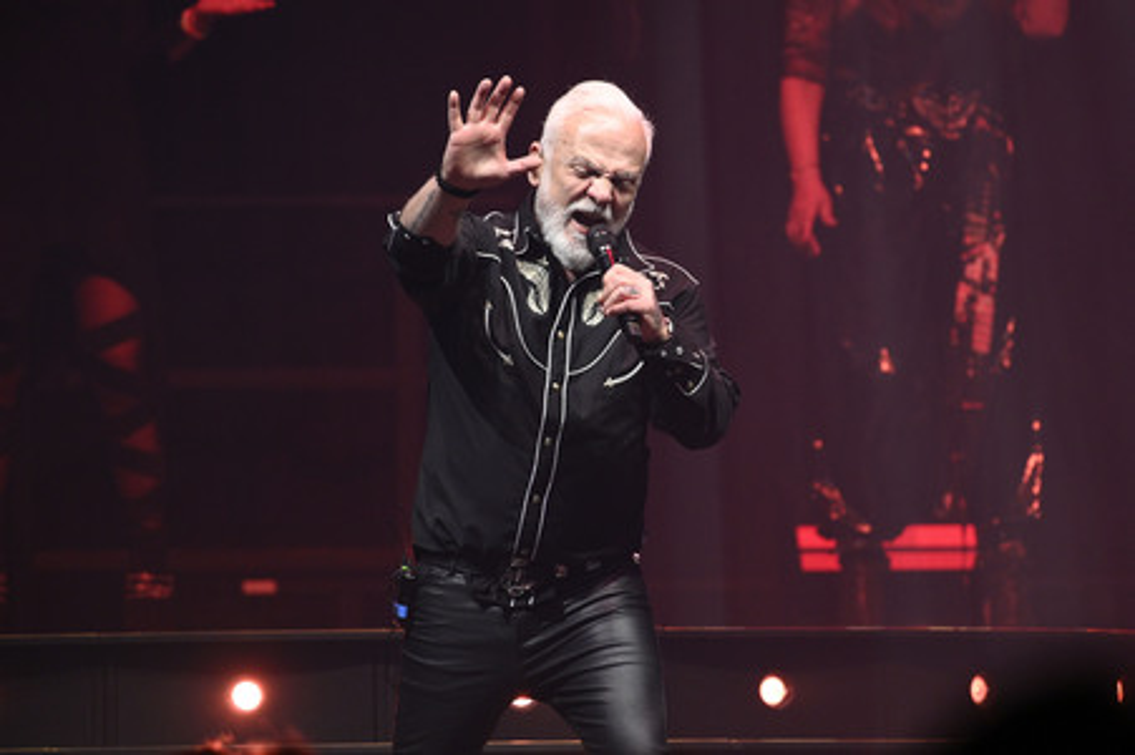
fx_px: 15752
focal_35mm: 500
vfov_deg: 2.7
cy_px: 378
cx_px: 568
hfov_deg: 4.1
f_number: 6.3
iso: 3200
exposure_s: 1/250
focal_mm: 500
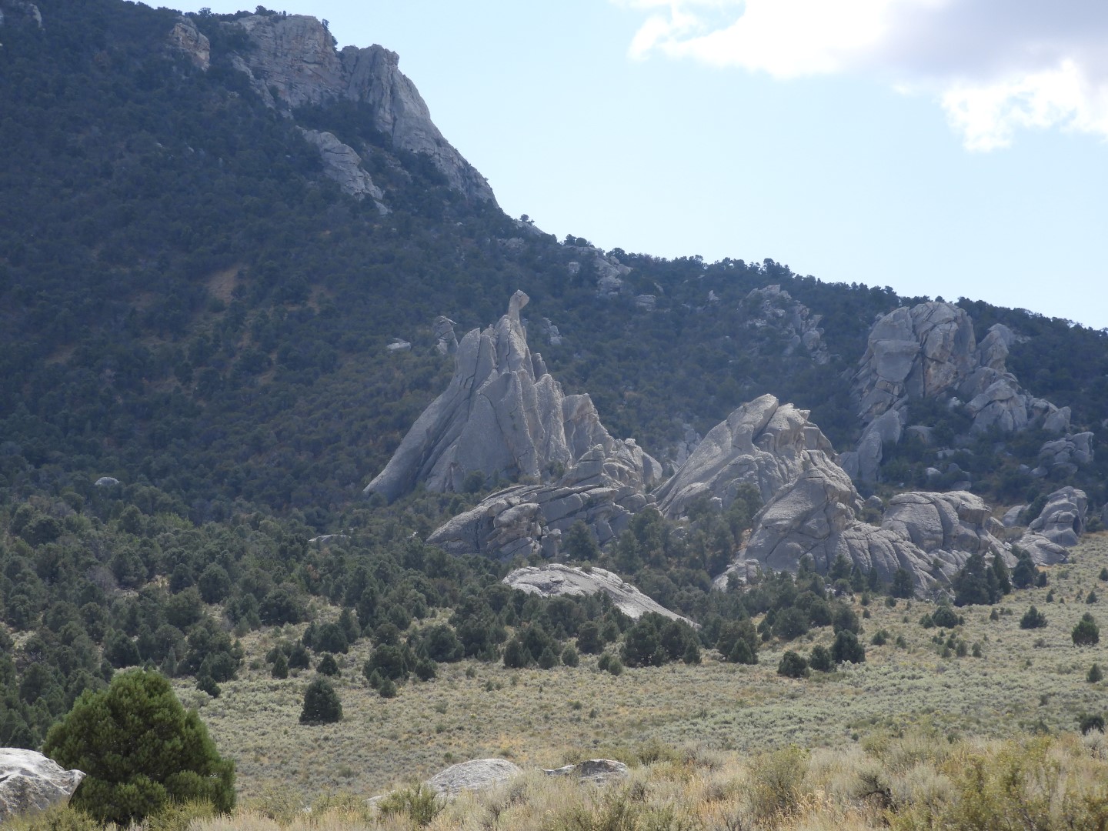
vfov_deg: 11.0
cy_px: 416
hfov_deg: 14.6
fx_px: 4321
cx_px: 554
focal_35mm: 135
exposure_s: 1/500
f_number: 5
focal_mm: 24.2
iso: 100
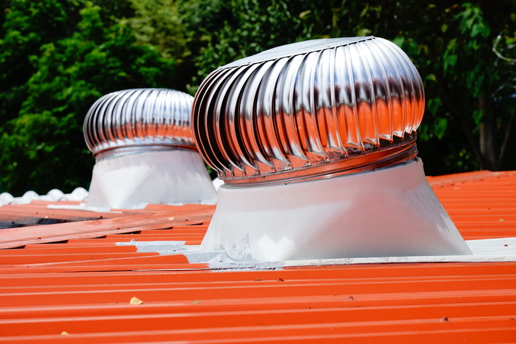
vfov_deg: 13.0
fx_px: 1505
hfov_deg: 19.5
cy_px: 172
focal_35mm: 105
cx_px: 258
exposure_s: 1/400
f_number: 8
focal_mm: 105
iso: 100
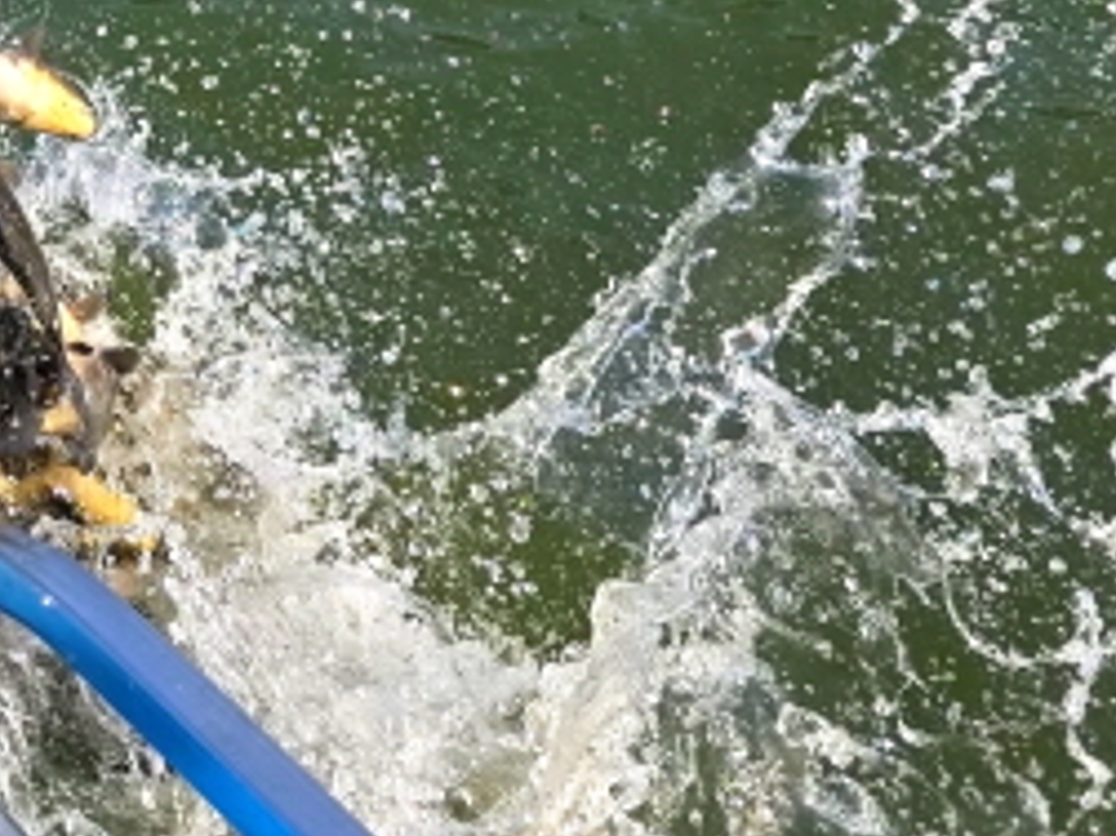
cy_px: -818
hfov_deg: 18.3
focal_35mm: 94
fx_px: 3029
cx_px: -618
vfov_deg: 13.5
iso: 80
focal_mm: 6.3
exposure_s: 1/2628
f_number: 1.7
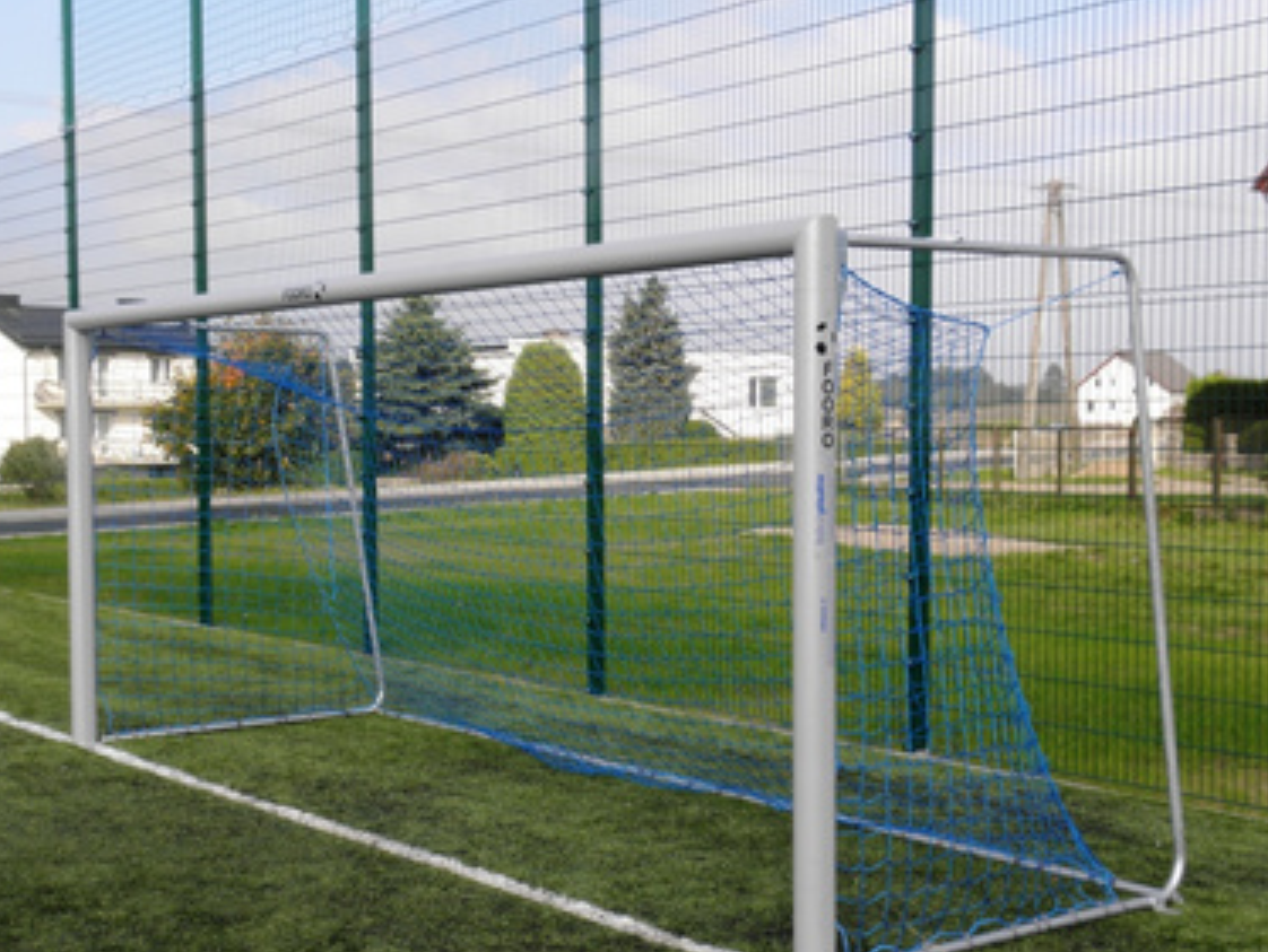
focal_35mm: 53
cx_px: 553
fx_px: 1943
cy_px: 532
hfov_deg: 36.1
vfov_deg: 27.5
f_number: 5.6
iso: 64
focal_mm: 7.87
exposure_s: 1/125
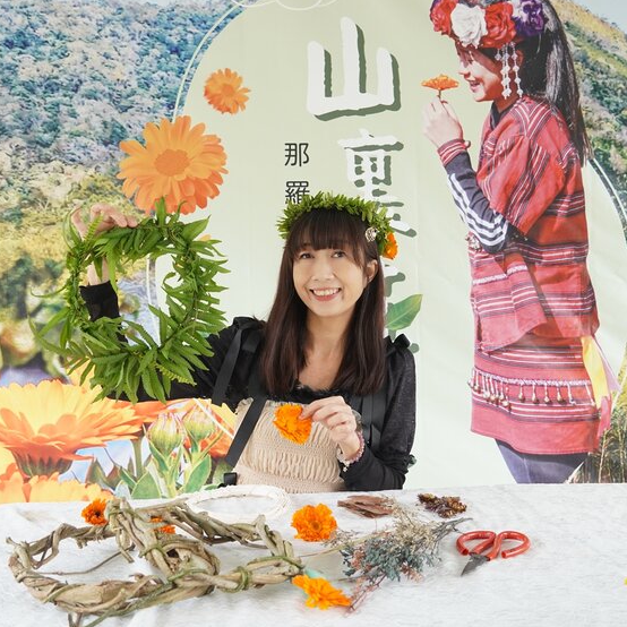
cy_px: 316
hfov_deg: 39.2
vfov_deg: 39.2
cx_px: 294
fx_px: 881
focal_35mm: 43
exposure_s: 1/125
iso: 640
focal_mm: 22
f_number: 4.5
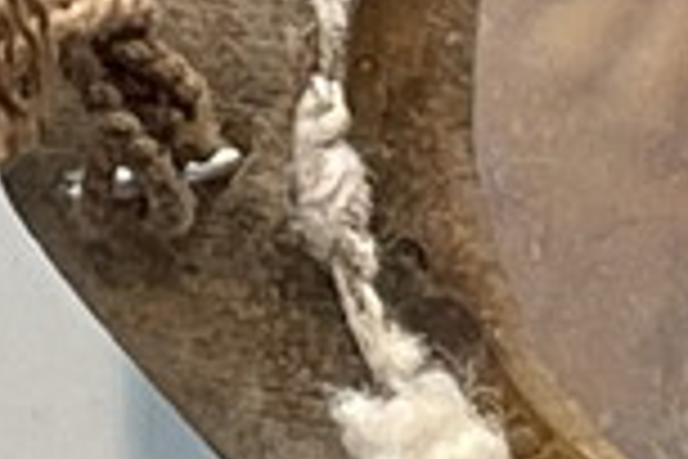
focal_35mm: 450
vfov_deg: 3.0
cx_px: -328
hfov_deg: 4.6
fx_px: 8599
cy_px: -783
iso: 64
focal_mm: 4.2
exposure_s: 1/121
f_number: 1.6
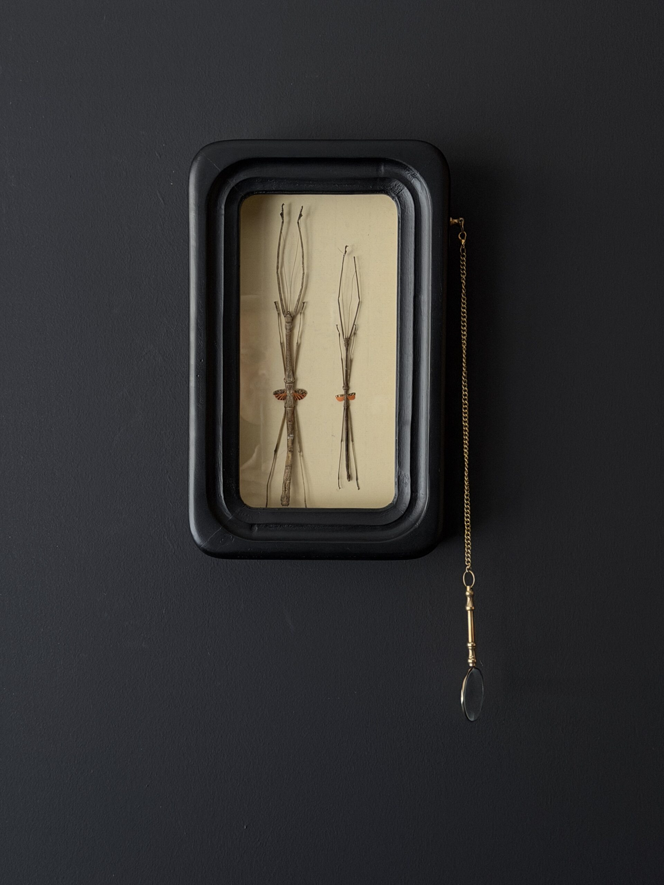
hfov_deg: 30.3
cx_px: 332
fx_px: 1228
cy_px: 442
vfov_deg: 39.7
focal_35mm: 48
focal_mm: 6.76
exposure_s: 1/25
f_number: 1.78
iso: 500
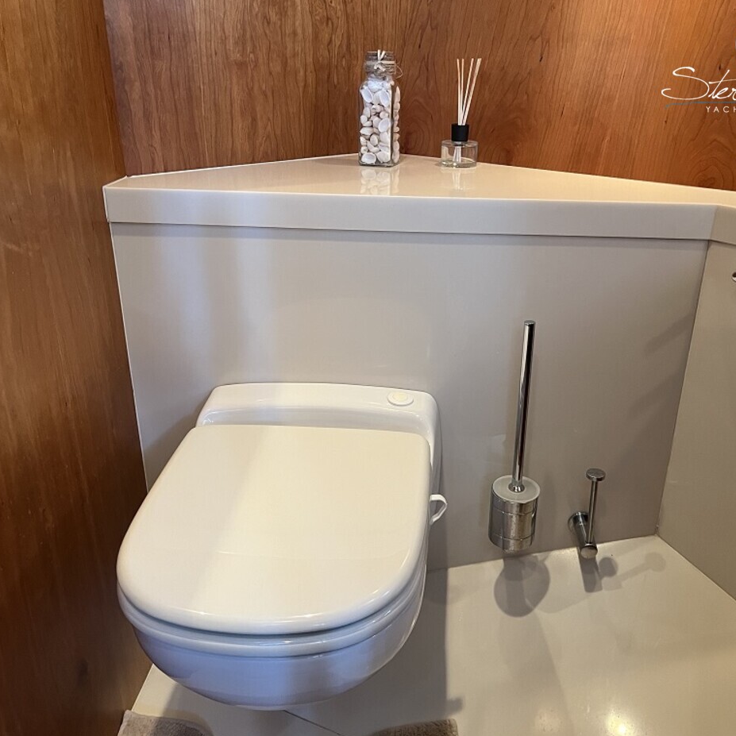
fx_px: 746
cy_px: 368
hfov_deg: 52.5
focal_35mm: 31
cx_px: 387
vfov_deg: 52.5
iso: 250
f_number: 1.6
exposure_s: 1/60
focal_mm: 5.1
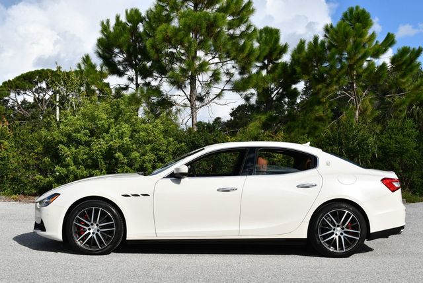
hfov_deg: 39.6
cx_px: 212
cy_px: 142
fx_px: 588
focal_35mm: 50
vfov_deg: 27.0
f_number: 10
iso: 100
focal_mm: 25
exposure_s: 1/400
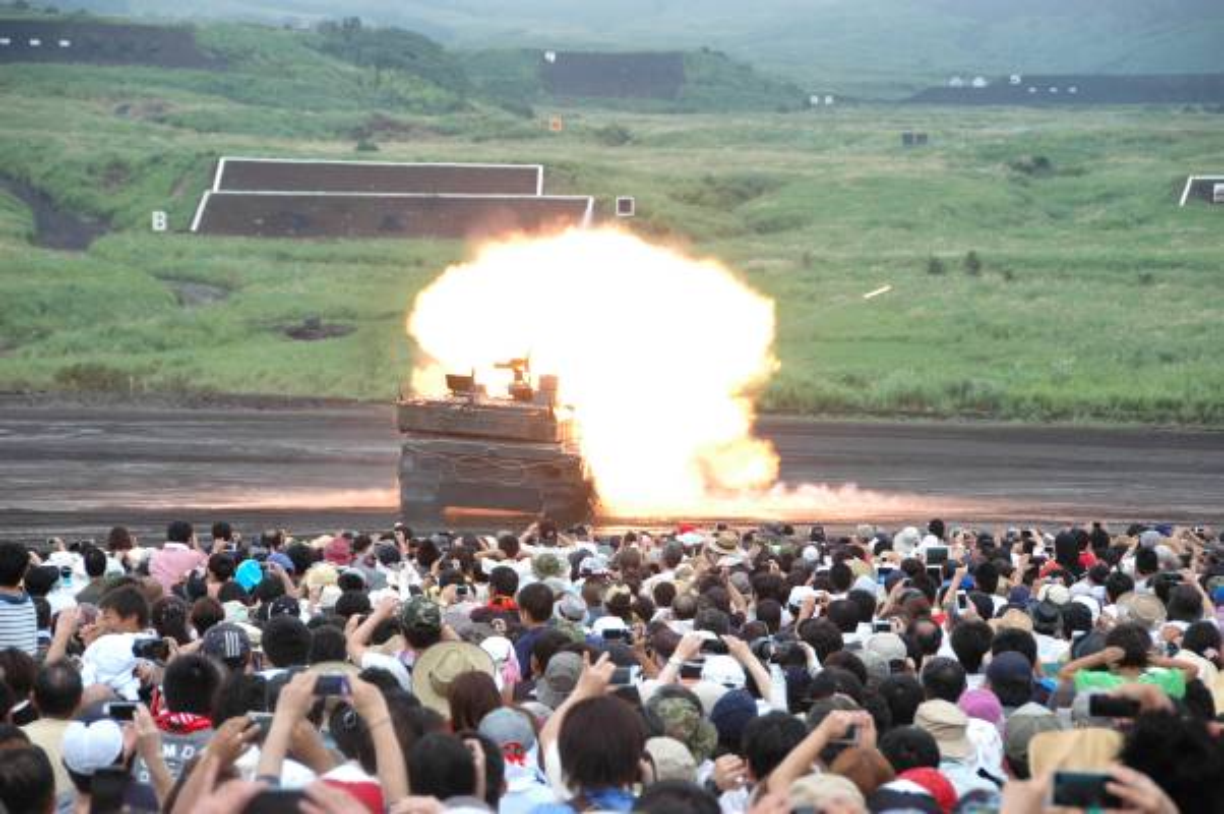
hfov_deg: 13.1
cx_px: 612
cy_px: 407
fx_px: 5349
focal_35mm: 158
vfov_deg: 8.7
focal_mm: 105
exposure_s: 1/250
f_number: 5.6
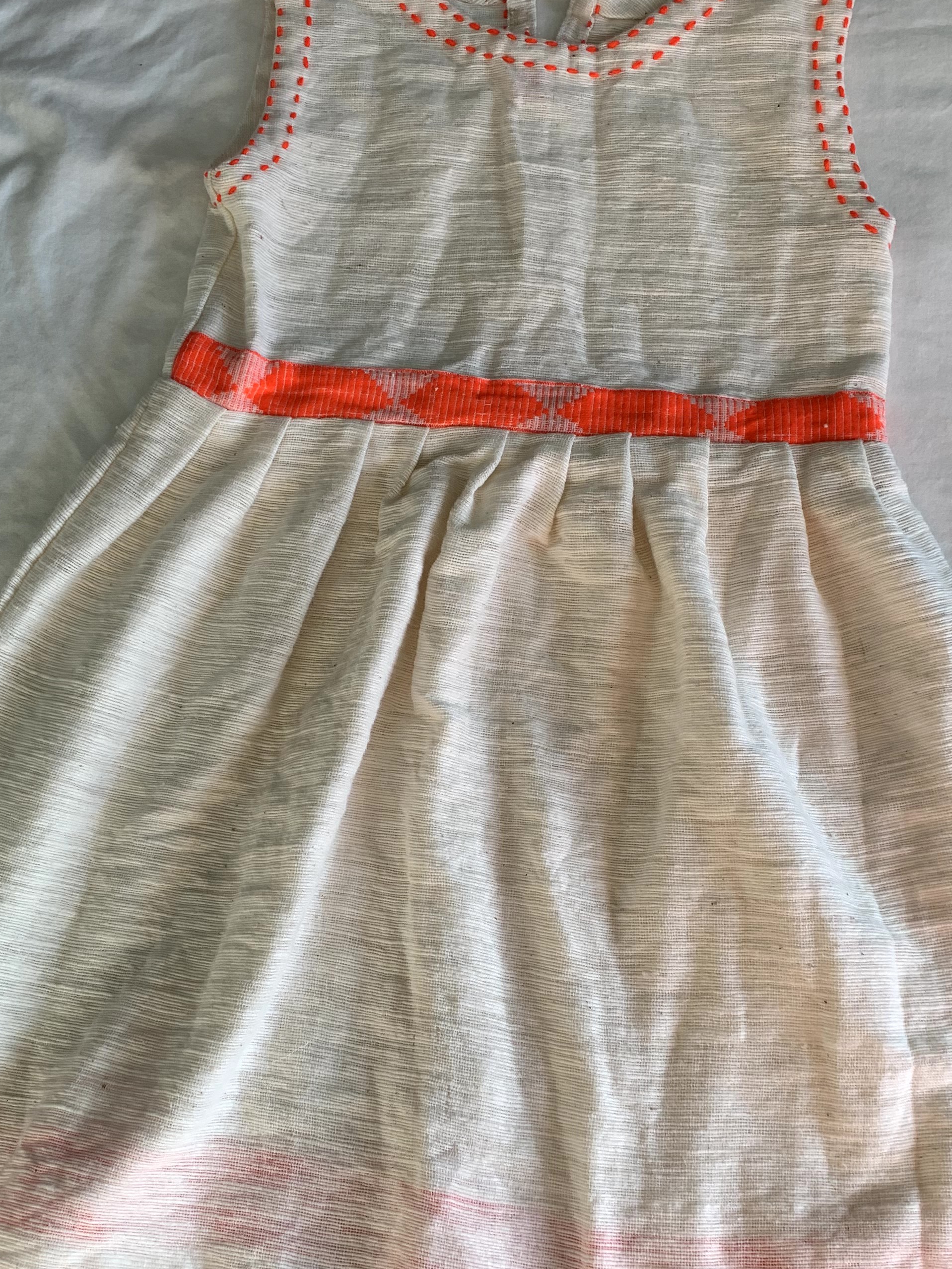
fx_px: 1503
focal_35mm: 41
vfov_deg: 45.8
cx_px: 441
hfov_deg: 35.1
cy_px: 646
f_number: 1.8
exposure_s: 1/122
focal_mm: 4.25
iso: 32
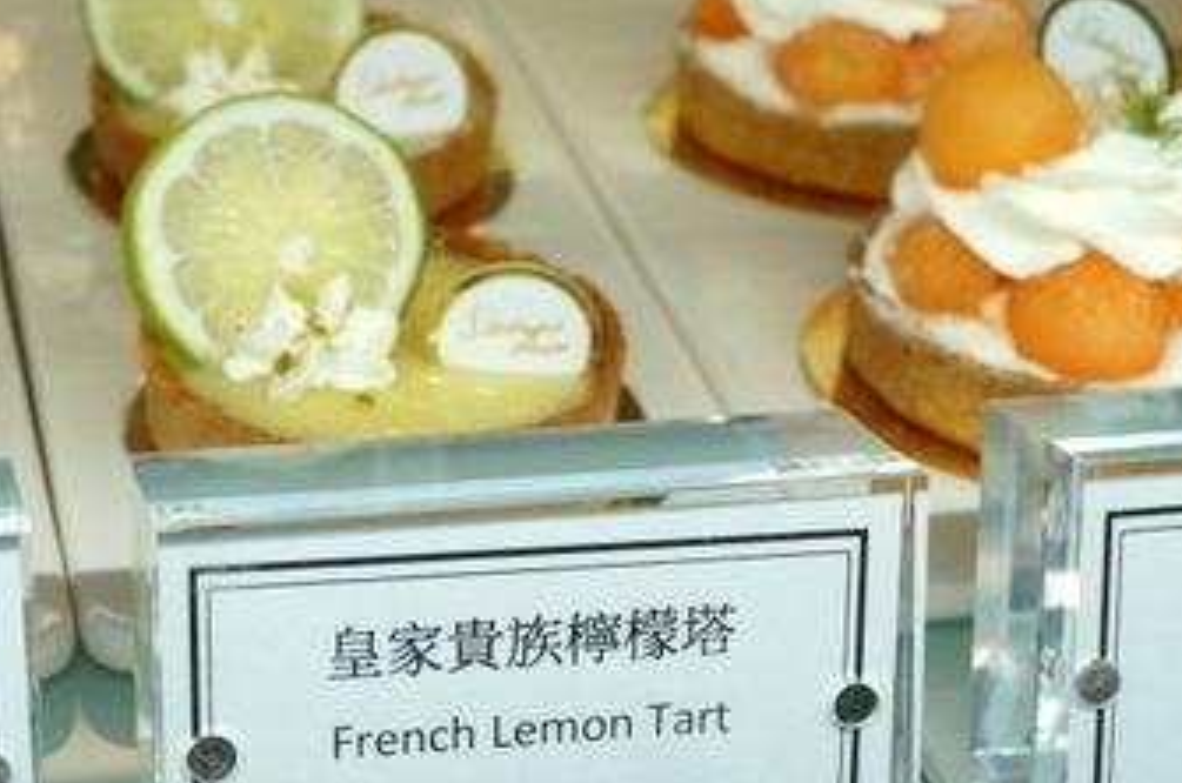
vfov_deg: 15.8
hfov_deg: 23.6
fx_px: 2818
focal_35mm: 86
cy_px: 379
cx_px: 448
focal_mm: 30
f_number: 5.6
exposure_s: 1/80
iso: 200
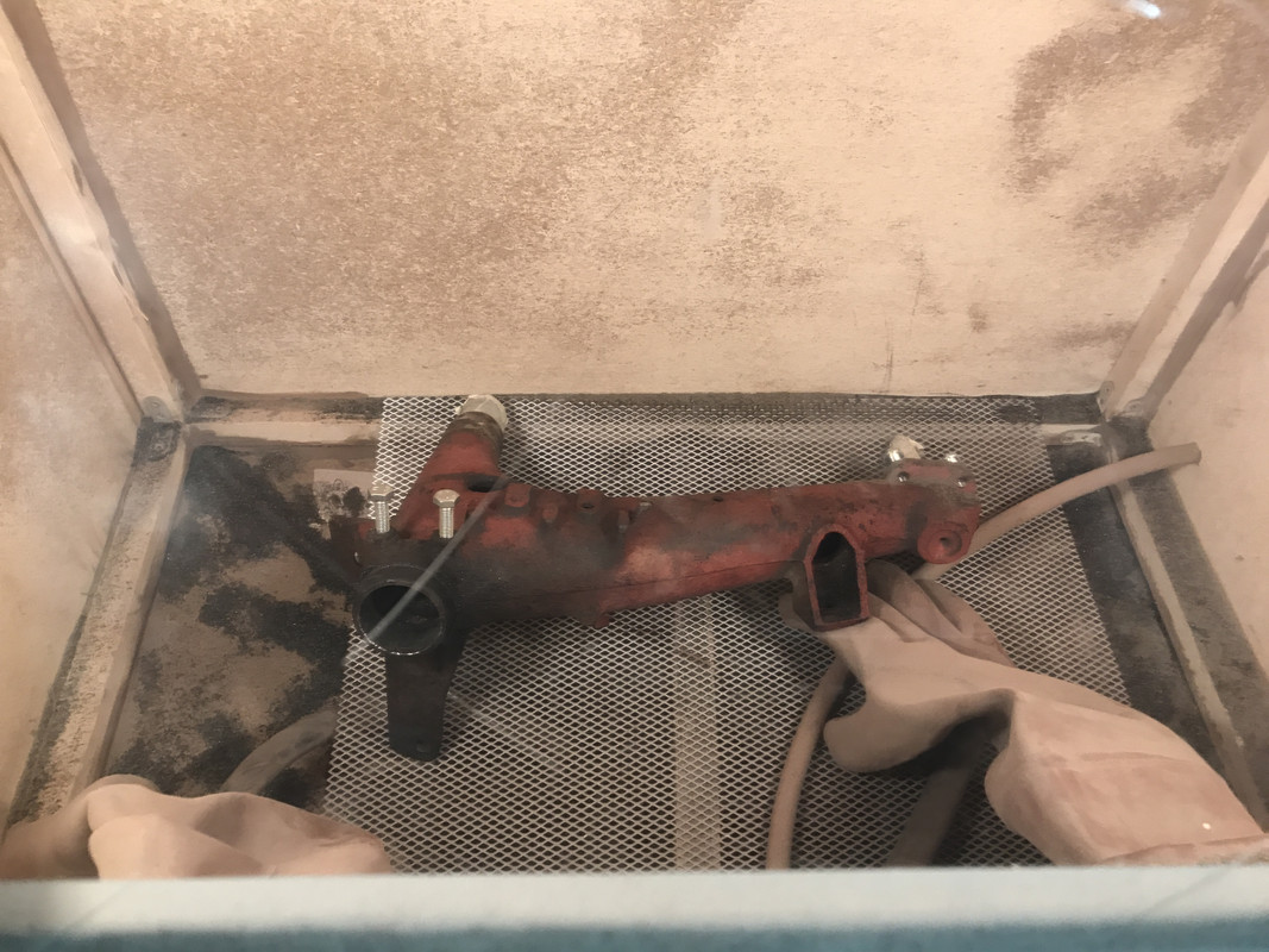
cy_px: 476
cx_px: 634
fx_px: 1026
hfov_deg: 63.4
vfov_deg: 49.7
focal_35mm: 28
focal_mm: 3.99
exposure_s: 1/33
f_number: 1.8
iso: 32
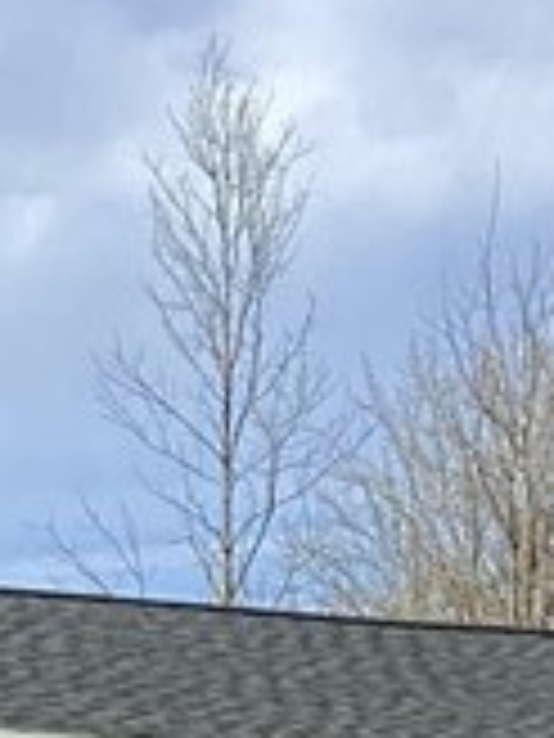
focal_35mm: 194
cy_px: 1719
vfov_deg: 9.2
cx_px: -531
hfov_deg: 7.4
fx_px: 4140
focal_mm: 3.3
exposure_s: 1/754
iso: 25
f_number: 2.4
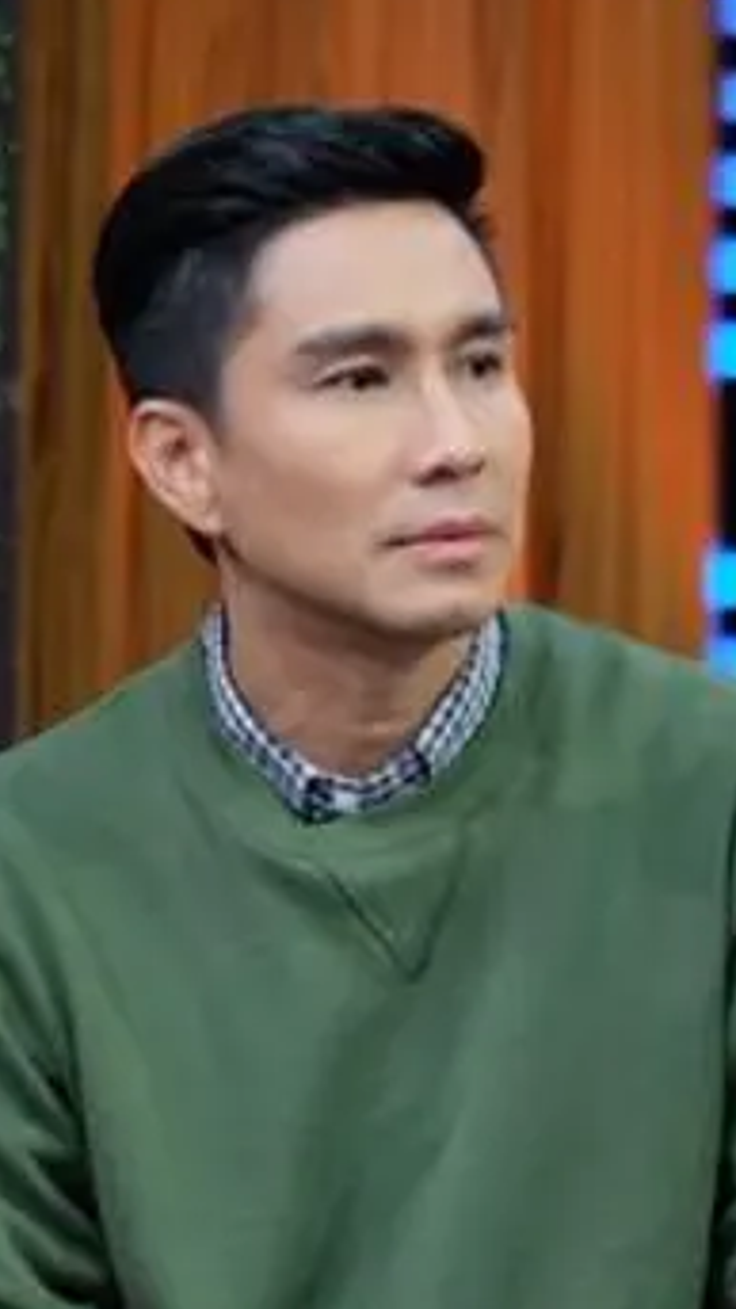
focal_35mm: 255
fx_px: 8845
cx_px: 946
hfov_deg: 4.7
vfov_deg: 8.5
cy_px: 843
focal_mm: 71.1
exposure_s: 1/75
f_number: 5
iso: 1250
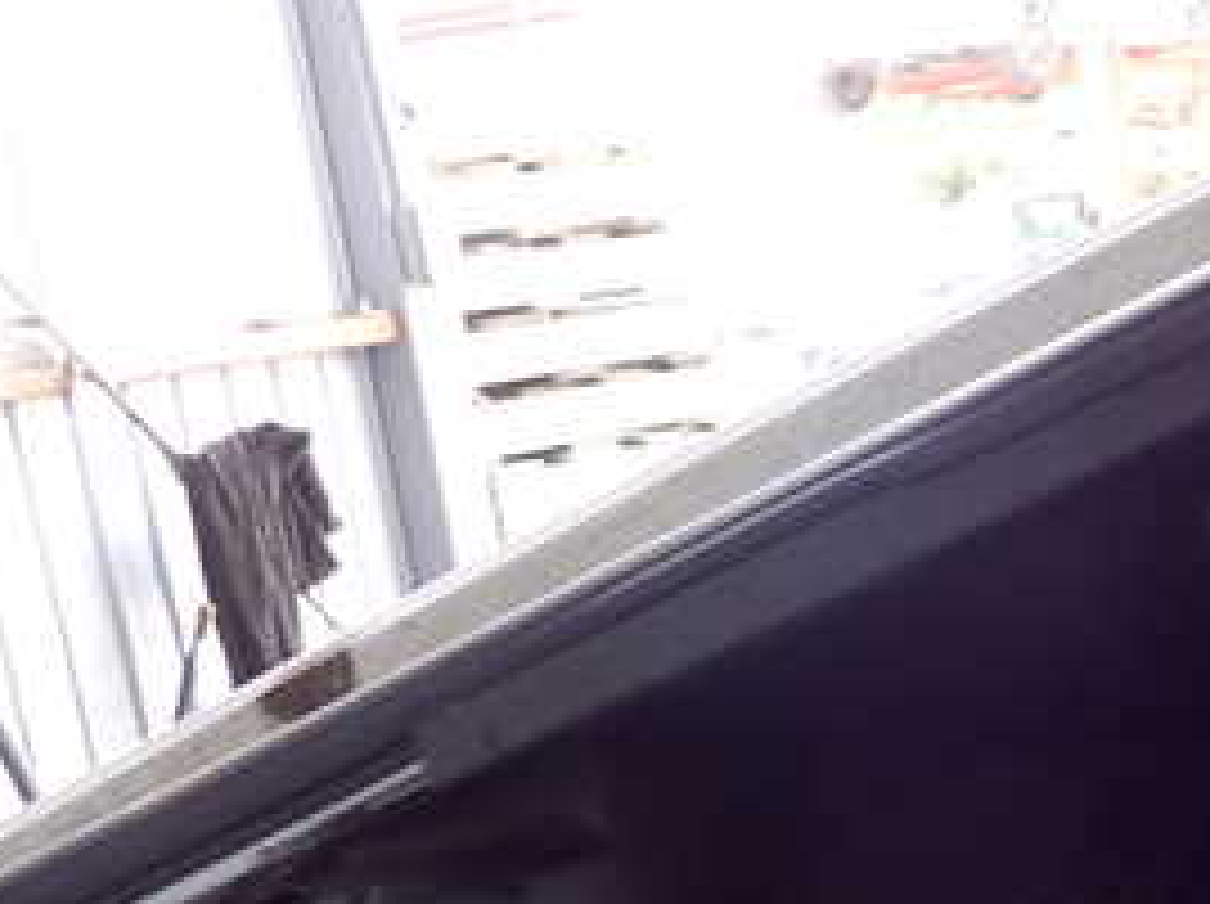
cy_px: 675
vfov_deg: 21.7
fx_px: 2339
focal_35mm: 67
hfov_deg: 27.0
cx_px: 1282
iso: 200
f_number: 2.3
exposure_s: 1/60
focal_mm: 5.4
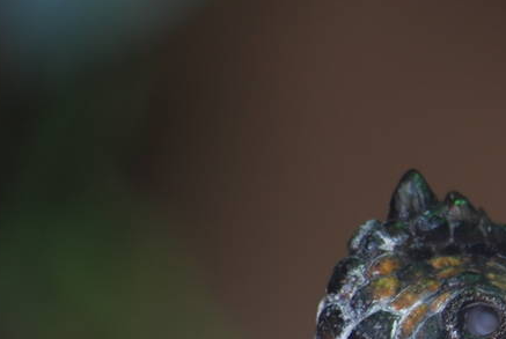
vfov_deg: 1.1
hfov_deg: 1.7
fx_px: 17008
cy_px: 367
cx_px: 835
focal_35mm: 1208
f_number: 5.3
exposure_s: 1/125
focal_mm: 220
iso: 100
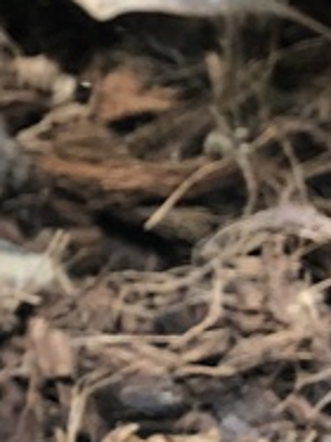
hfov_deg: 9.3
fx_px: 1915
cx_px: -331
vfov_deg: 13.2
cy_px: 168
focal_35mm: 150
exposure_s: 1/15
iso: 40
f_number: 1.8
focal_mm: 3.99
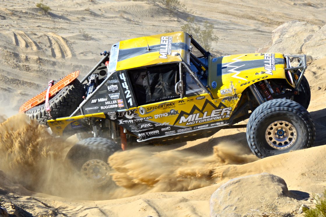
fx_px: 1493
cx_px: 163
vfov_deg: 8.3
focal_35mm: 165
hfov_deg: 12.5
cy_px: 108
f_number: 8
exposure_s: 1/250
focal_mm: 110
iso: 100
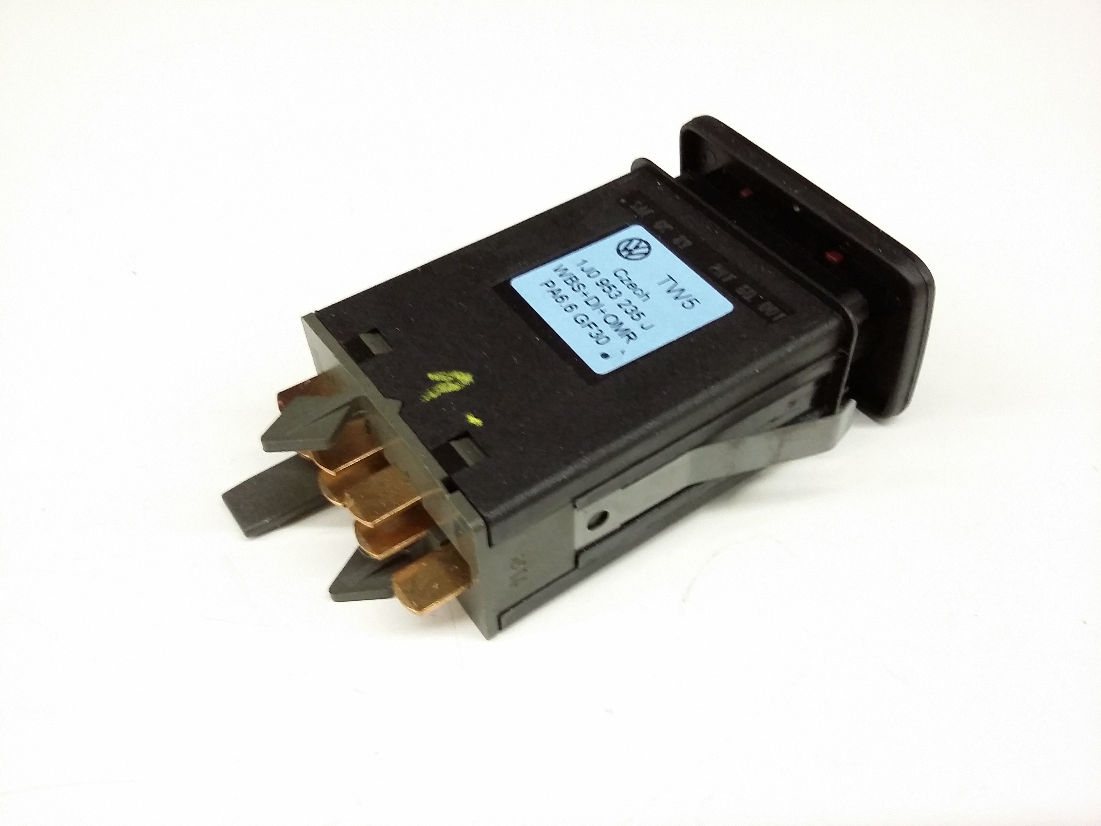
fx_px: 1018
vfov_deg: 44.2
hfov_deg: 56.8
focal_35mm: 32
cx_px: 550
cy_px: 413
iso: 250
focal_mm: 3.4
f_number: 2.4
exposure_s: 1/15
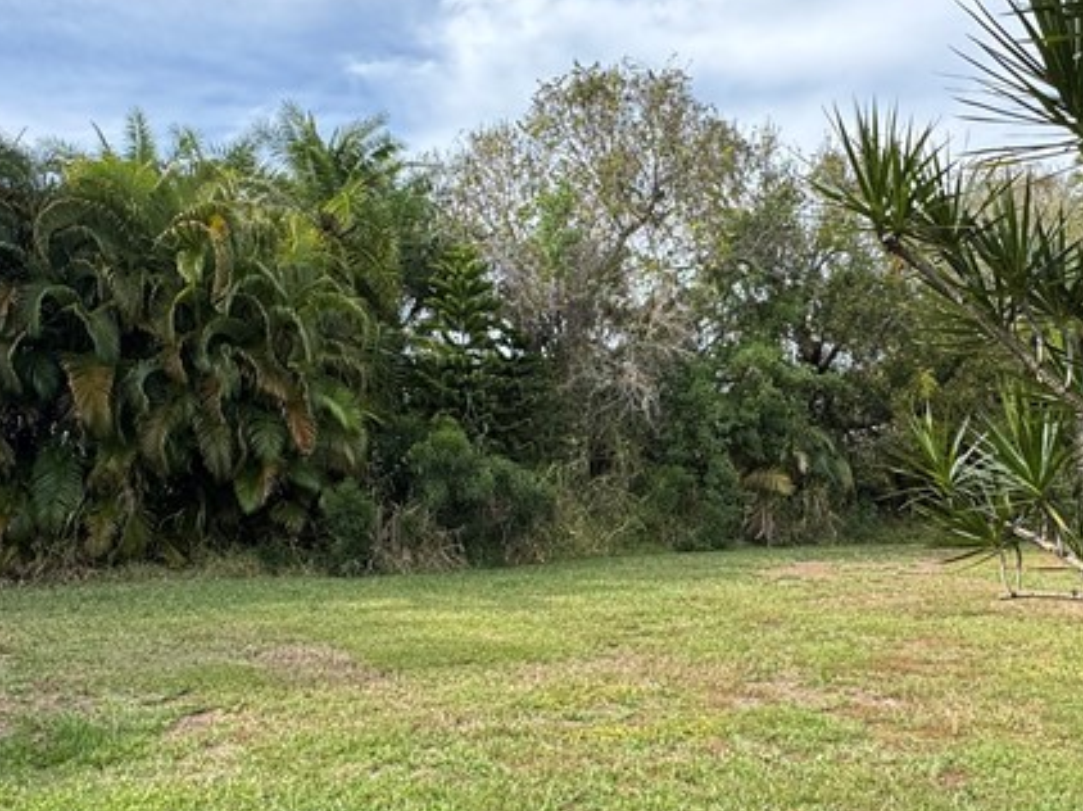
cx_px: 616
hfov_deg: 53.8
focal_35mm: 34
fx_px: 1063
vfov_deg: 41.7
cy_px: 393
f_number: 2.2
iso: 50
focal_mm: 2.22
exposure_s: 1/1048
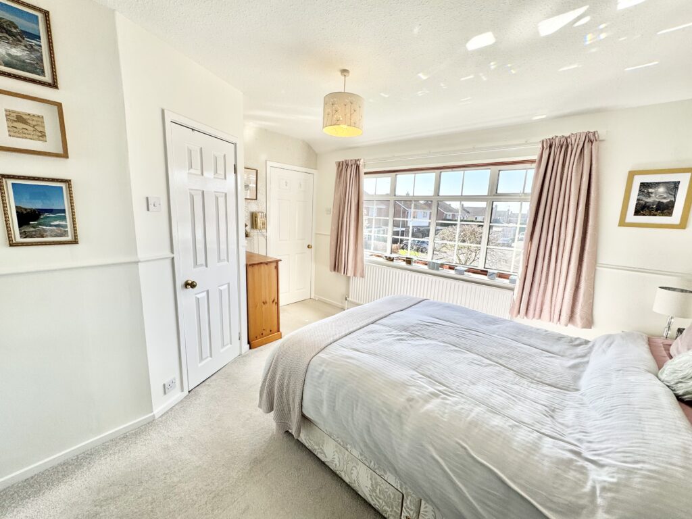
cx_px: 346
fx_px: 280
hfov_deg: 102.1
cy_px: 260
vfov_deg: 85.7
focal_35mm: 14
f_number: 2.2
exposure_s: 1/375
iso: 40
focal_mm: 2.22
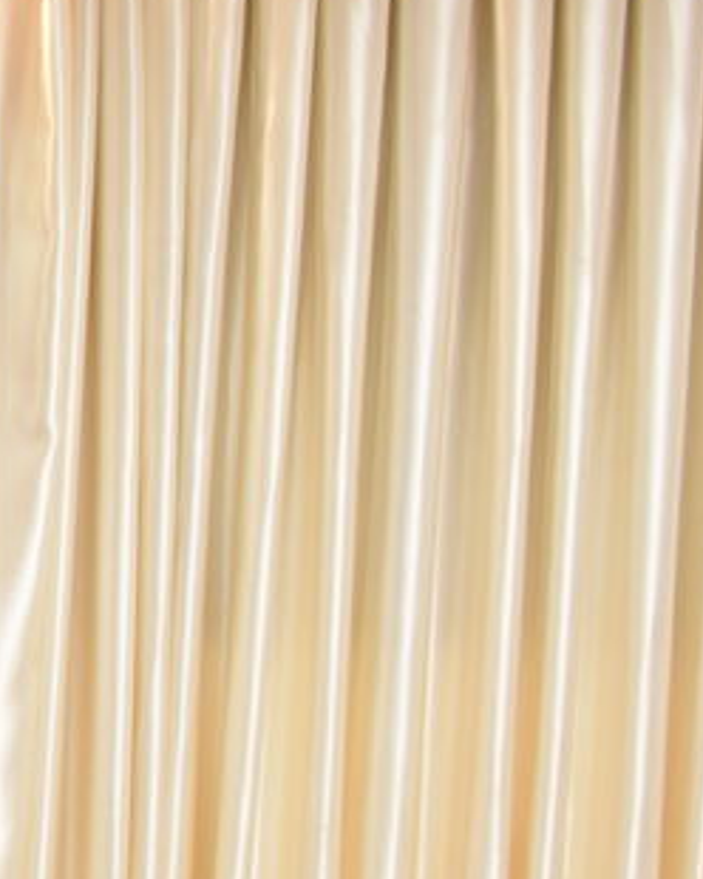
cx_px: -1270
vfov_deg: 14.6
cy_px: 1076
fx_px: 3303
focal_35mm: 127
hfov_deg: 9.8
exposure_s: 1/100
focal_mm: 20
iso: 1250
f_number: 5.6
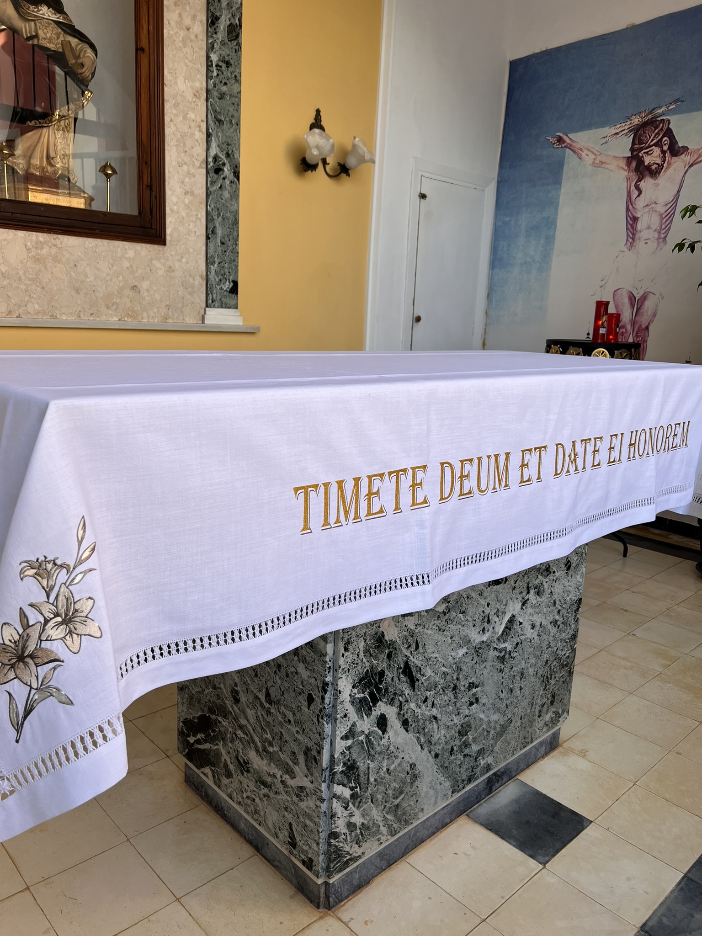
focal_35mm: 26
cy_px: 468
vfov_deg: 67.3
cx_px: 351
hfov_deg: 53.1
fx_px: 703
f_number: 1.5
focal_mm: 5.7
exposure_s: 1/452
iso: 50
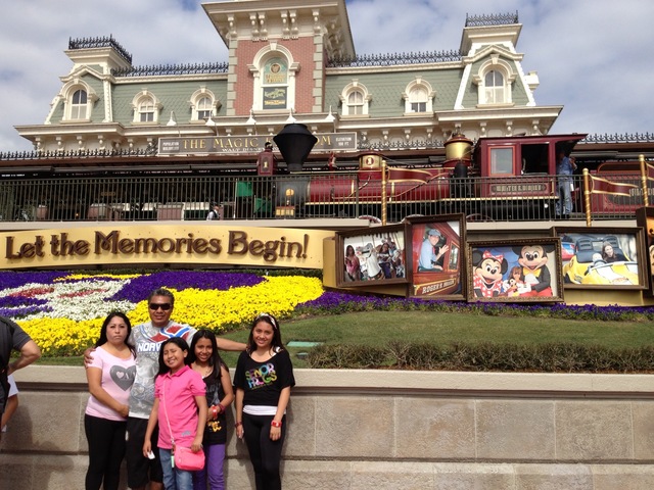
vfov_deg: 40.7
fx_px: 661
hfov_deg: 52.6
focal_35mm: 35
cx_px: 327
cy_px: 245
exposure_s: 1/2208
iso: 50
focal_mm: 4.28
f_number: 2.4
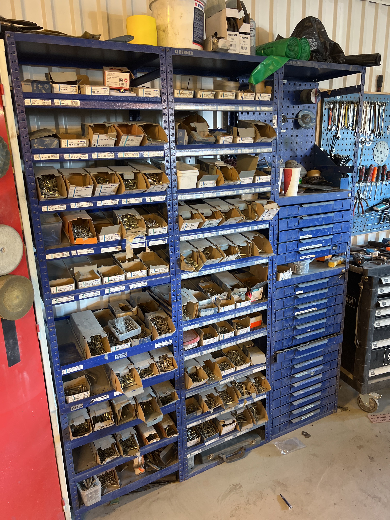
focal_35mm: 26
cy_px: 260
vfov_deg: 67.3
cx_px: 195
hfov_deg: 53.1
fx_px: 391
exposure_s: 1/50
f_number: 1.5
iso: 250
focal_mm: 5.7
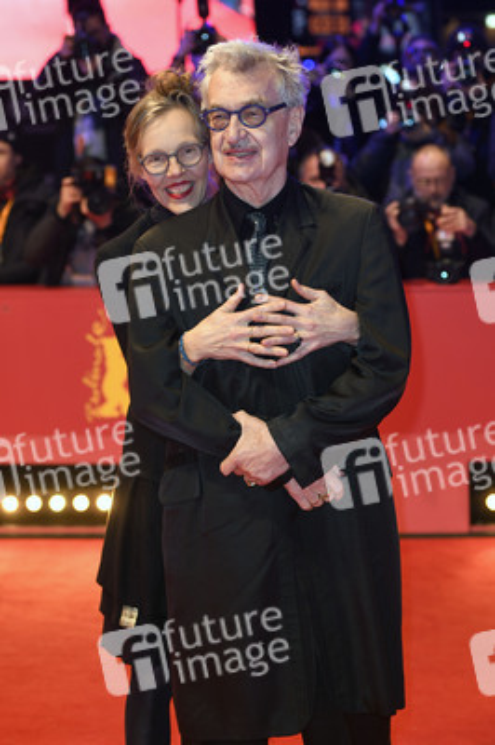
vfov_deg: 28.9
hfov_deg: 19.4
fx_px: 1446
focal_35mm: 70
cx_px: 248
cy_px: 372
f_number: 3.5
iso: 800
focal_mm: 70
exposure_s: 1/200
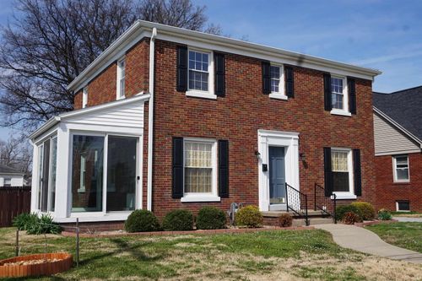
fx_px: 422
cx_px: 211
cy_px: 140
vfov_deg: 36.8
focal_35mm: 36
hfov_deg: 53.1
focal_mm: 24
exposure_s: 1/250
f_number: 11
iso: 100
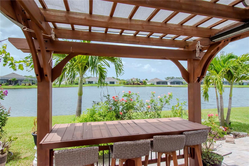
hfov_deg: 85.4
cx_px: 124
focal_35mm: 20
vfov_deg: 63.2
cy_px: 83
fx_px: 135
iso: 800
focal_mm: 13
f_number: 11
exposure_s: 1/2000
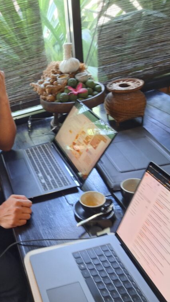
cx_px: 0
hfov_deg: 29.8
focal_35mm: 37
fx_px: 297
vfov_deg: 54.0
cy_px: 149
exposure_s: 1/30
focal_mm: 3.72
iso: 250
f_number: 2.2
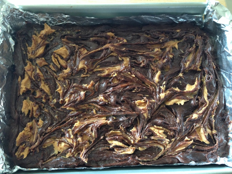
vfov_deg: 42.9
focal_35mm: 33
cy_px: 87
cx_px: 116
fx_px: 221
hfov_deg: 55.4
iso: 160
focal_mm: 4.12
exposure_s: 1/20
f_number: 2.4
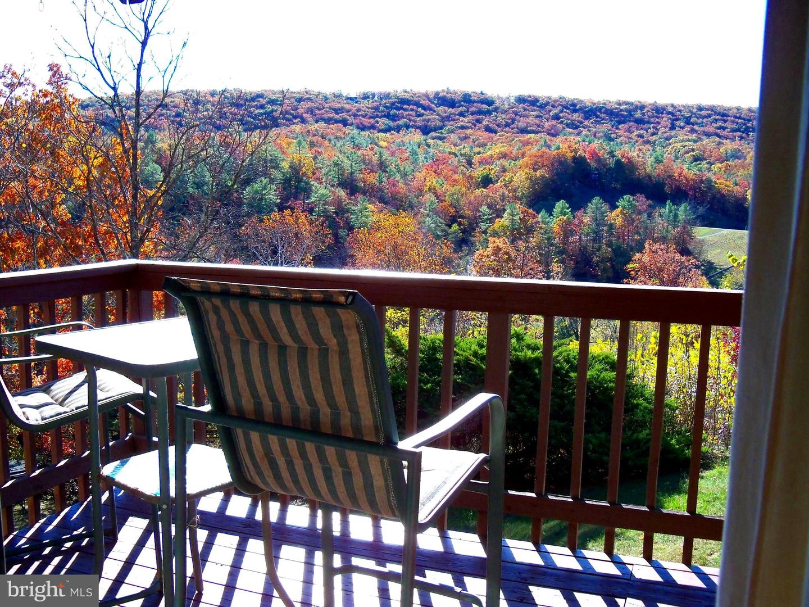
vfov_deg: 40.7
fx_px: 818
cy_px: 304
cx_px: 404
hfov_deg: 52.6
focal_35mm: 35
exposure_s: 1/640
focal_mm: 6.2
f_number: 3.5
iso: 200
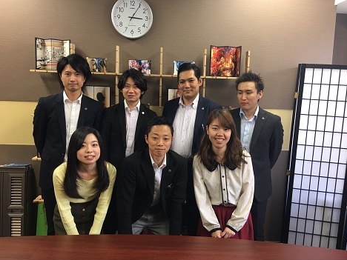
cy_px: 126
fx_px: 311
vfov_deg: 45.4
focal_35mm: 31
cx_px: 185
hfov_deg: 58.3
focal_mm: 4.15
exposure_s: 1/15
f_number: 2.2
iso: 32
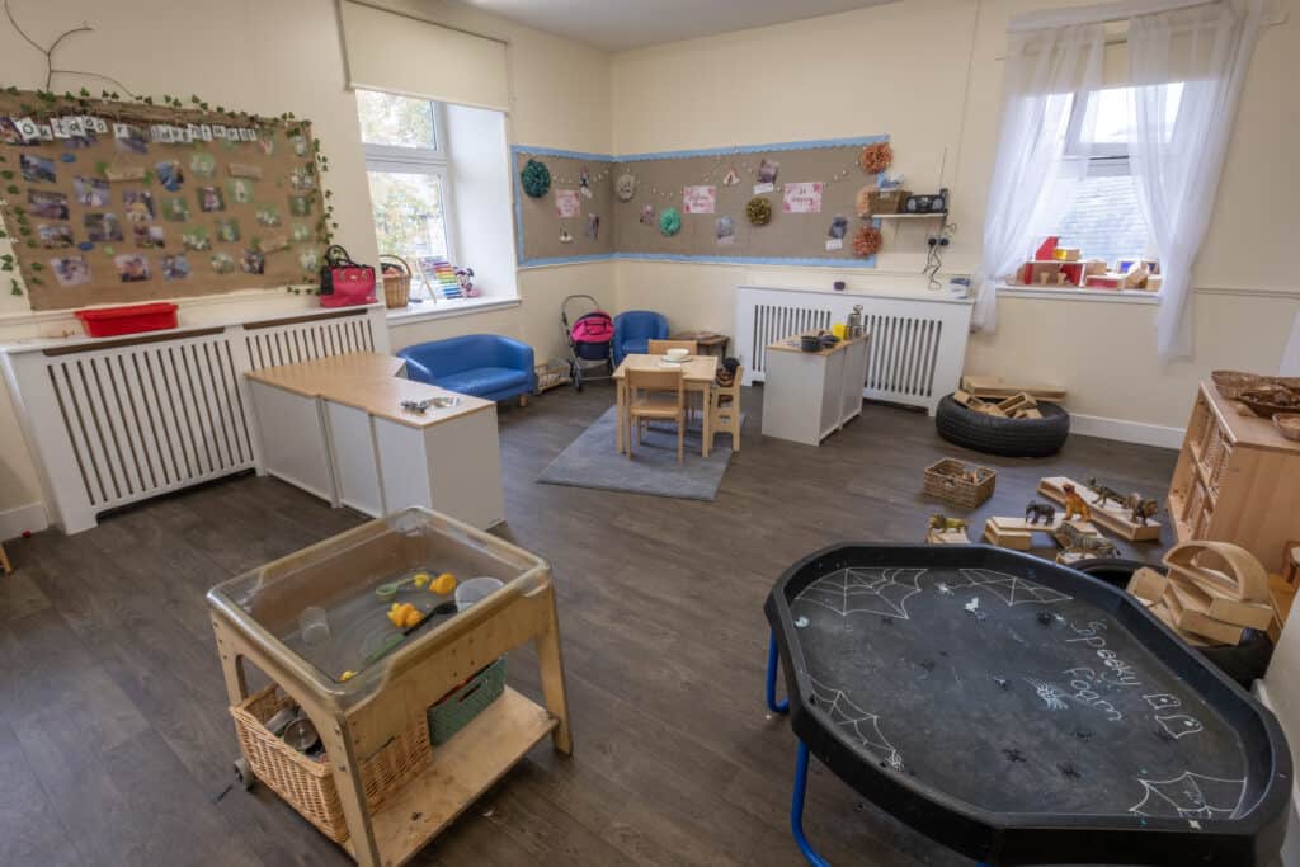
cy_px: 434
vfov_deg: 70.5
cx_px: 650
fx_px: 614
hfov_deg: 93.3
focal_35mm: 17
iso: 125
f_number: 10
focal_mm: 11
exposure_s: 1/4
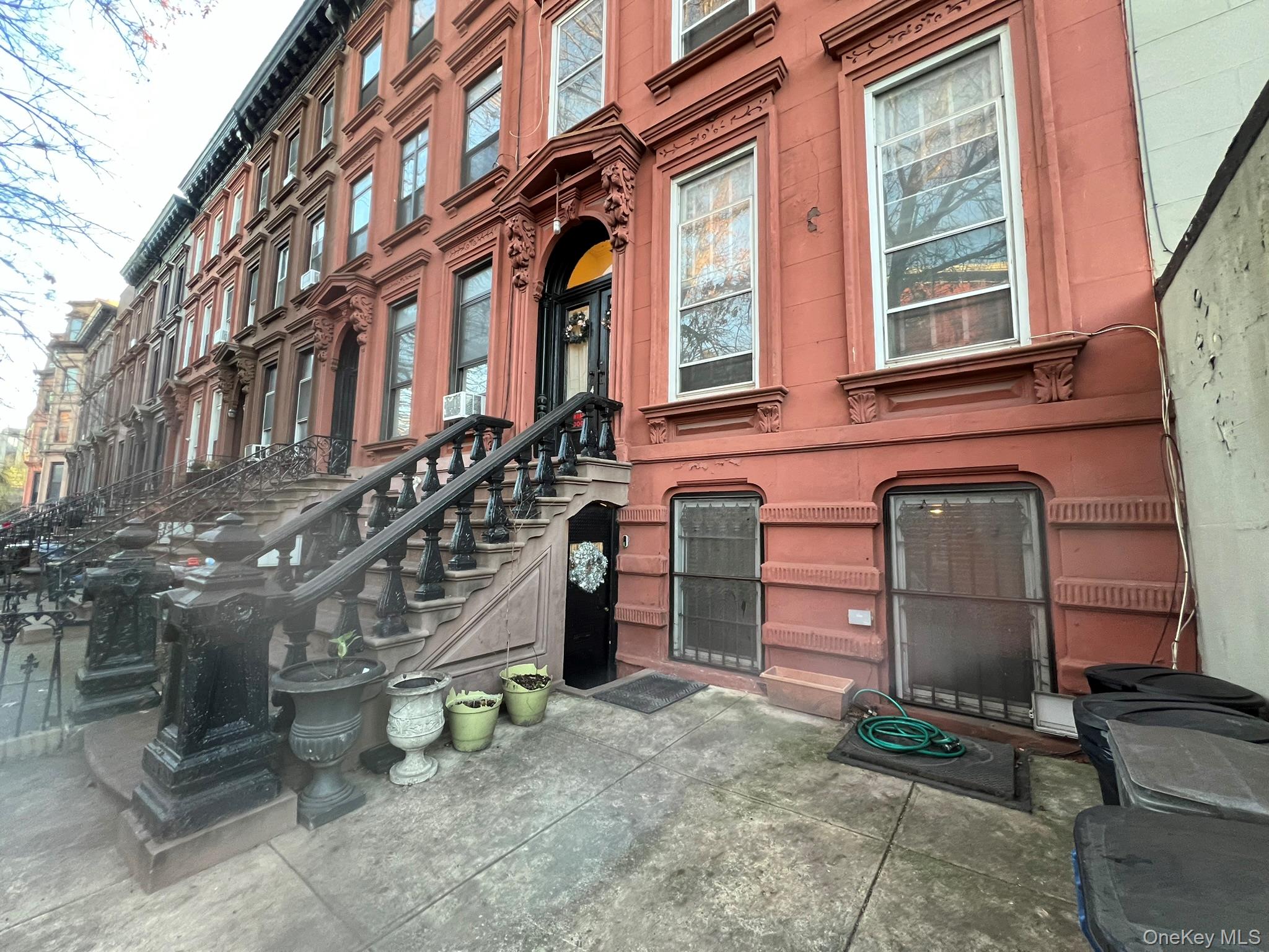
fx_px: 477
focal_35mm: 13
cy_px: 476
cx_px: 634
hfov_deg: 106.2
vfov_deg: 89.9
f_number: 1.8
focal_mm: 1.57
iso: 250
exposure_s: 1/88
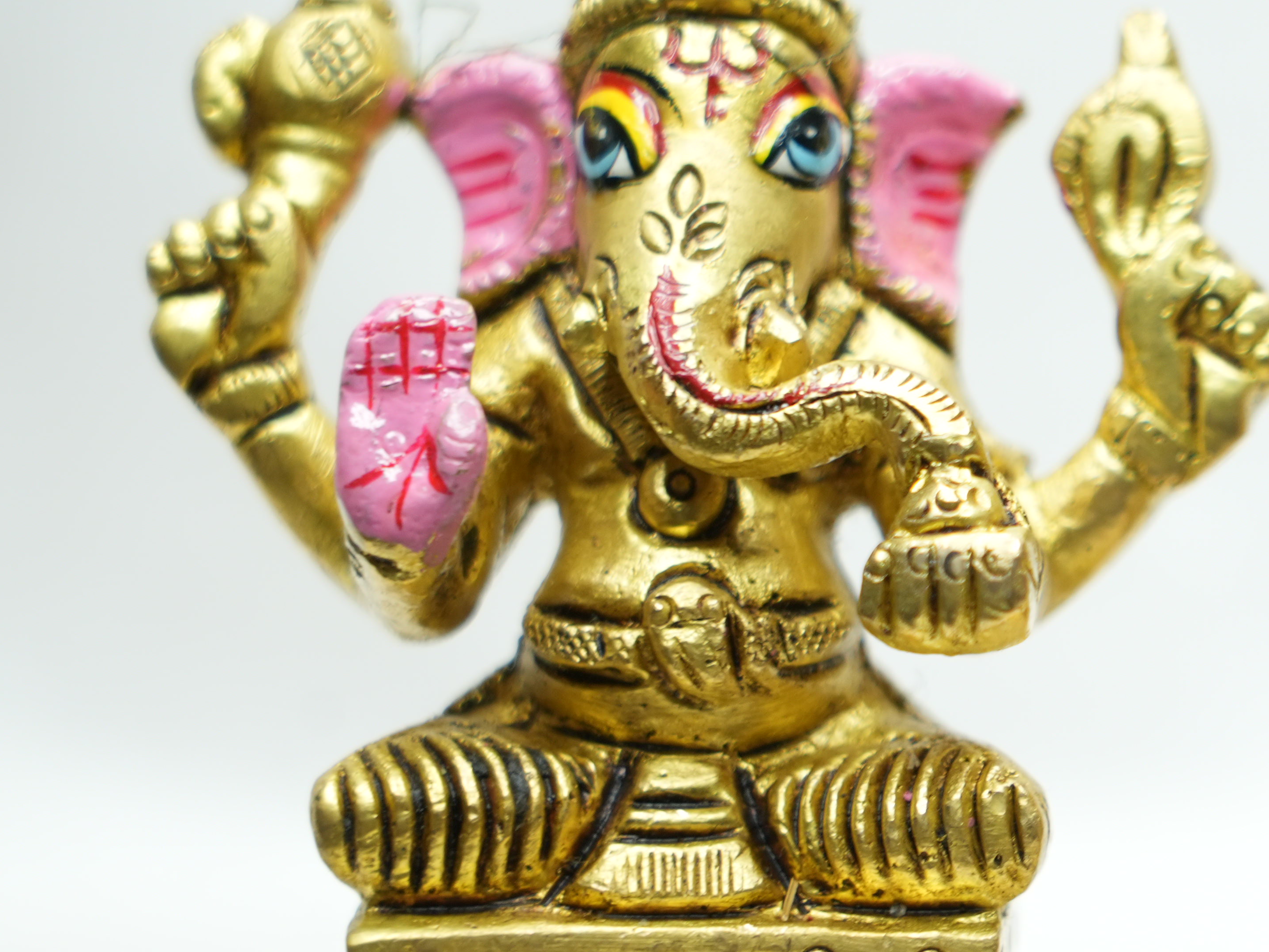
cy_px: 542
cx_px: 1225
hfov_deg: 8.0
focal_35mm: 246
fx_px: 9018
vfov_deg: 6.0
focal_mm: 105
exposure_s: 1/60
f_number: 5.6
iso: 400
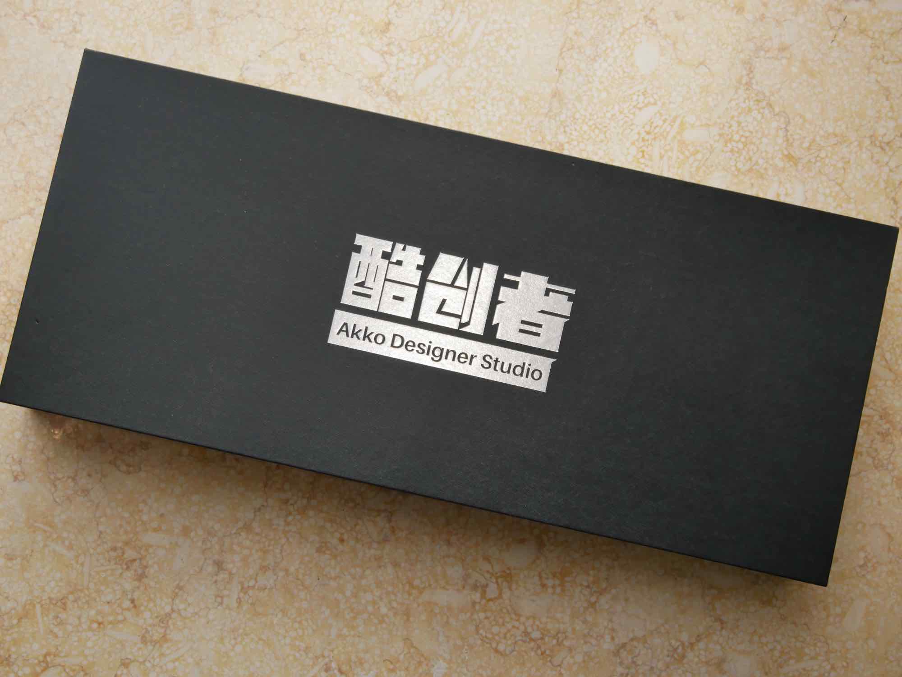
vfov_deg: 27.1
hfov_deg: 35.5
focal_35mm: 54
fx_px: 1408
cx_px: 451
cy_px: 338
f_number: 5.2
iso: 640
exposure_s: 1/125
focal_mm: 27
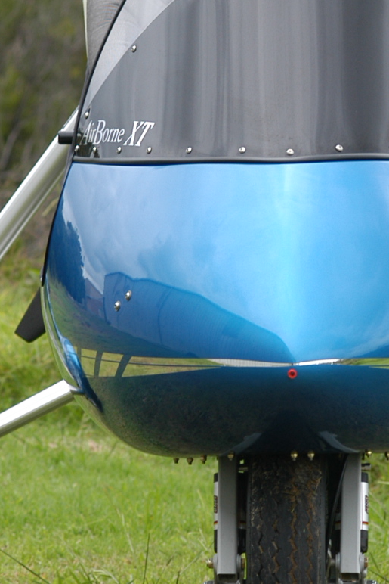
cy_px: 231
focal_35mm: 369
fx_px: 5985
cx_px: 291
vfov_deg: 5.6
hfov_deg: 3.7
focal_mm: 85
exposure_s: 1/160
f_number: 6.3
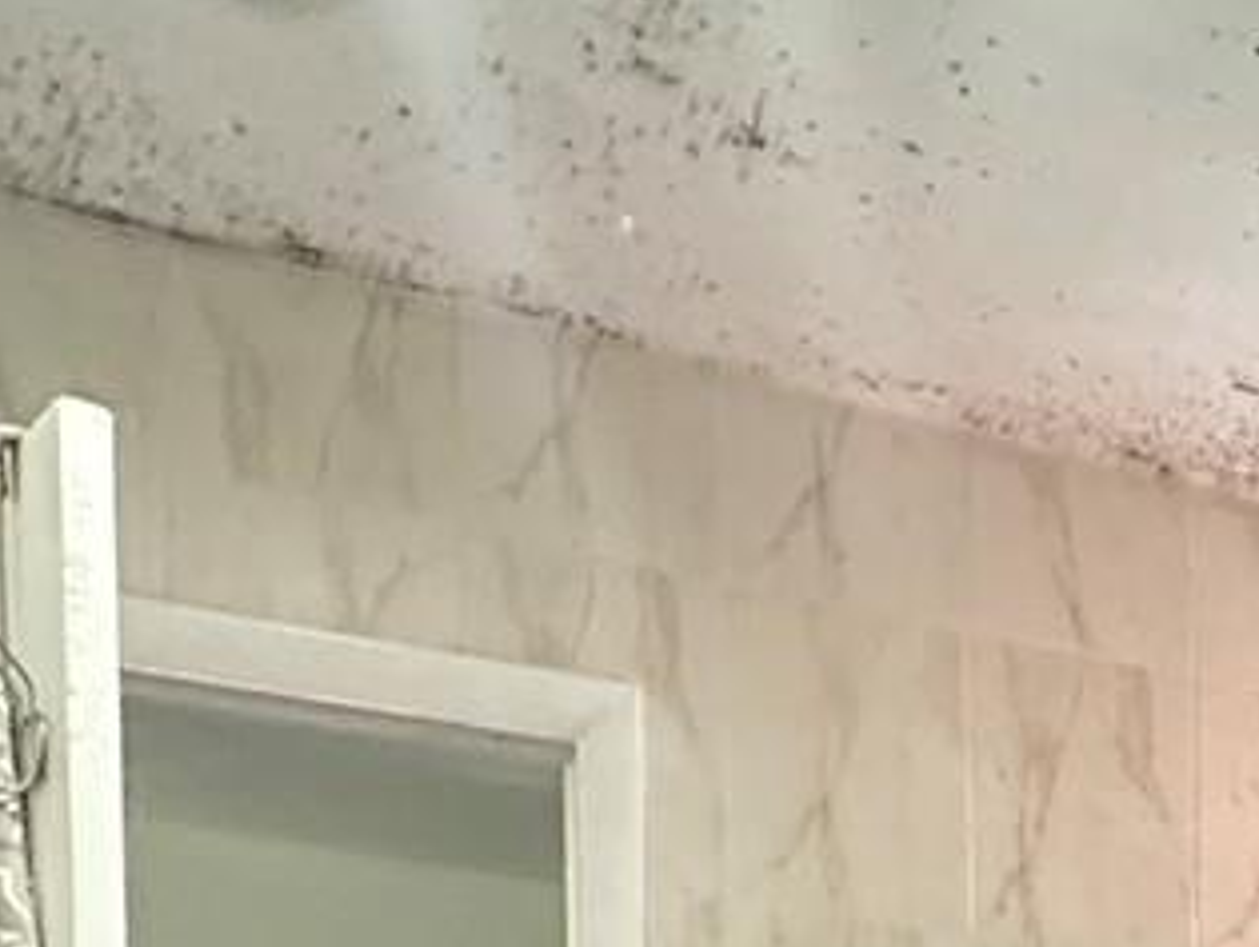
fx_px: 2585
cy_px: 1846
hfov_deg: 23.1
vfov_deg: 16.4
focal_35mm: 71
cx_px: 1787
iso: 800
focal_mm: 2.22
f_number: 2.2
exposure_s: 1/60
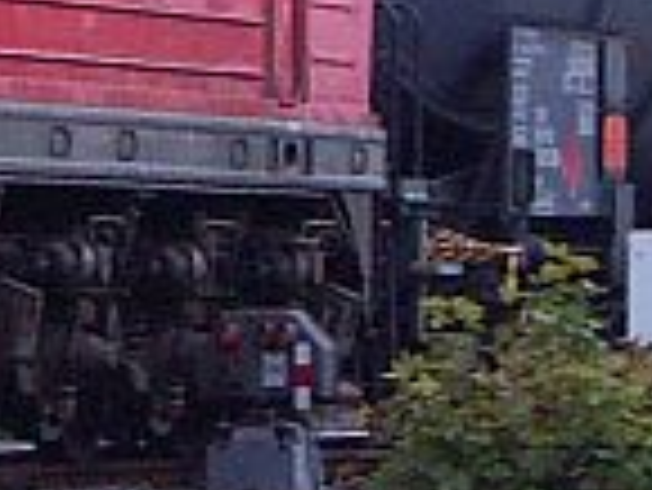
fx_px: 10236
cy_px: 45
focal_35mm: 543
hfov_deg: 3.6
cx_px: -189
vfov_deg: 2.7
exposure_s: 1/500
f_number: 4.5
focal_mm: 19.83
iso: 200
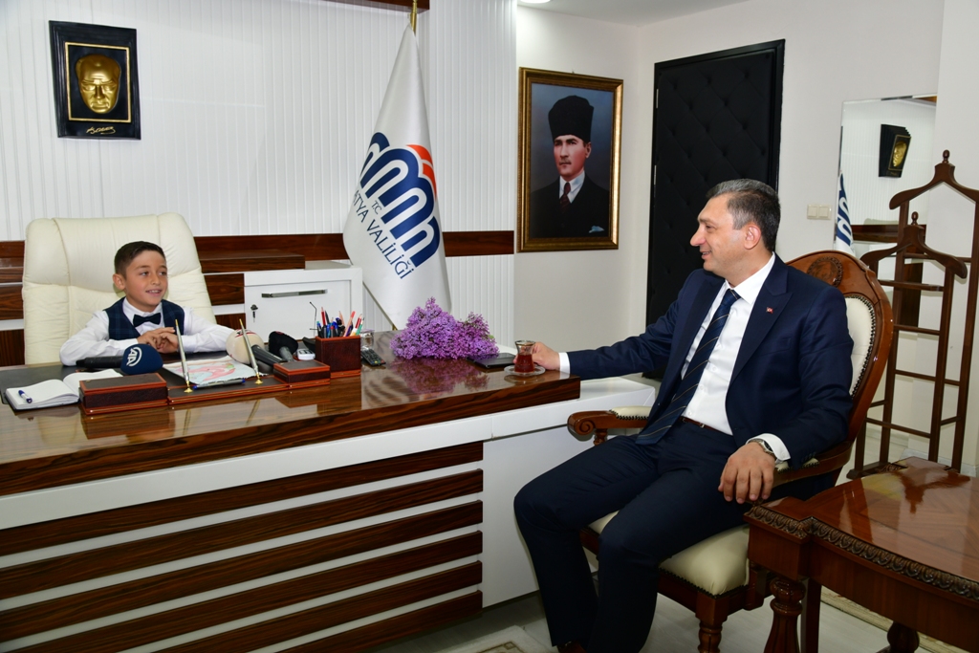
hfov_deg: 61.9
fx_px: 816
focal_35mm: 30
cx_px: 490
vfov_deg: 43.6
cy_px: 326
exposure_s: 1/100
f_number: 7.1
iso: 500
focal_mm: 30
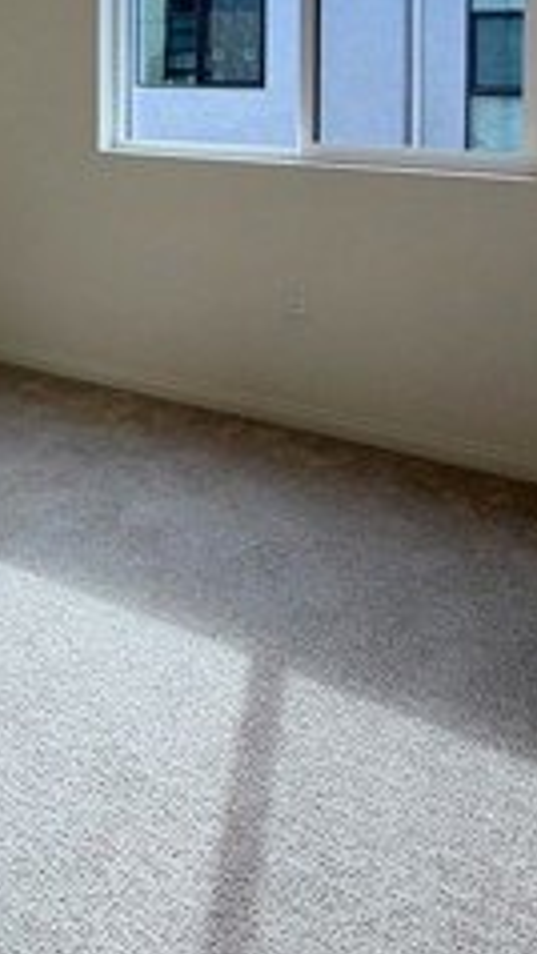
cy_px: 84
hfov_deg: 26.3
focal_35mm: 41
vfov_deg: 44.6
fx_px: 1037
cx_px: -80
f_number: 2.2
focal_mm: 2.22
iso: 50
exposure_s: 1/198
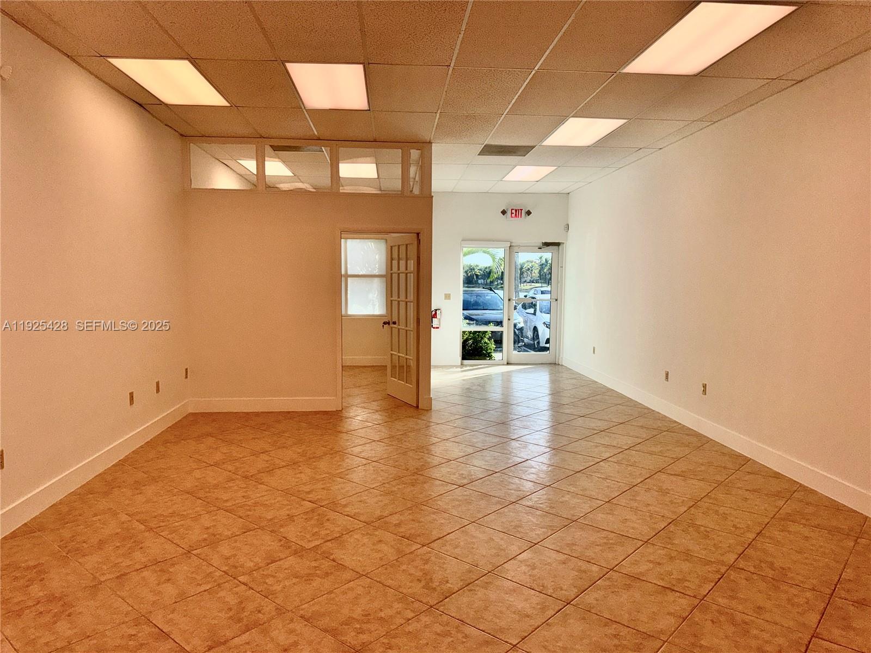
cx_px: 436
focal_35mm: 24
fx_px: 604
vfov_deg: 56.8
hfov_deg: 71.6
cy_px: 326
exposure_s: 1/2959
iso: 50
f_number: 1.78
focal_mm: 6.76
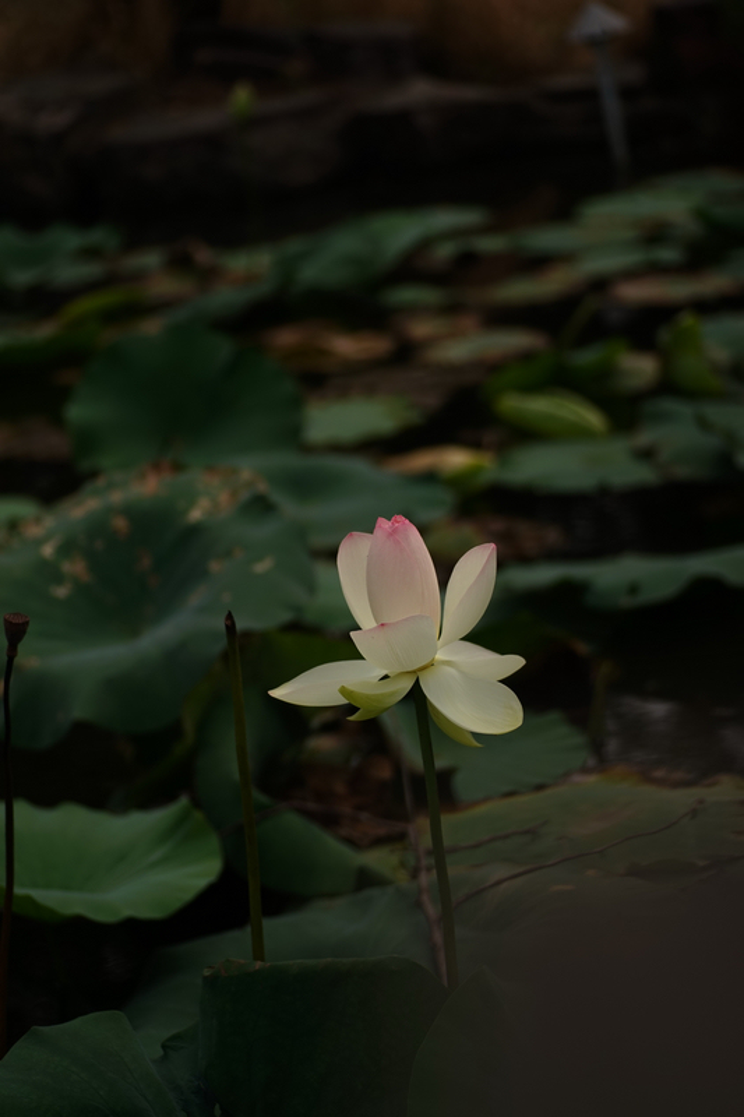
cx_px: 372
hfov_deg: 15.2
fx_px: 2791
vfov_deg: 22.6
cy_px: 558
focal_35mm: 90
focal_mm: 90
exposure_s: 1/2000
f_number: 2.8
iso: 100
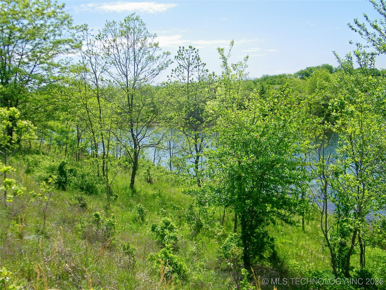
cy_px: 145
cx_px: 193
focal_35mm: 37
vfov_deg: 38.7
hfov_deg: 50.1
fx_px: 413
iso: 80
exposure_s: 1/250
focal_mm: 6.6
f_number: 7.4
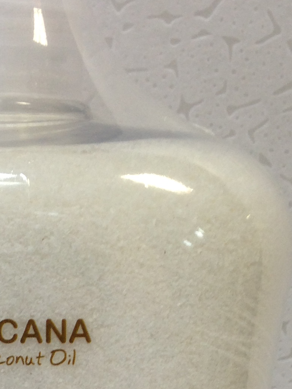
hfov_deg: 14.1
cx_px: -1
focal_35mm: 103
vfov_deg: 18.1
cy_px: 469
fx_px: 1159
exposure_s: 1/25
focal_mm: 4.12
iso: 50
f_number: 2.4
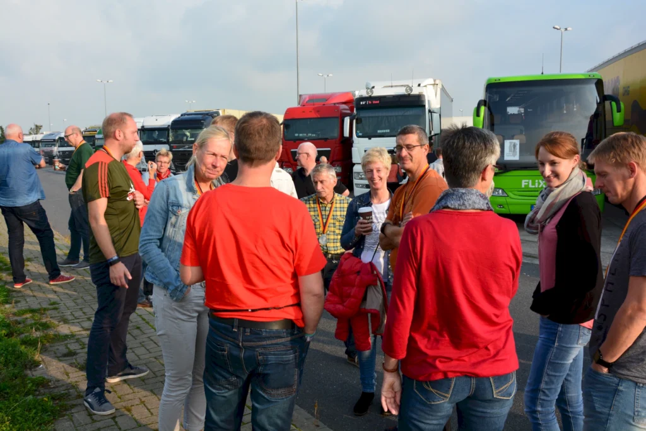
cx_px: 323
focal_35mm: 36
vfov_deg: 36.9
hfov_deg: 53.1
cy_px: 216
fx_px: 646
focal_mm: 24
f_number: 10
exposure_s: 1/250
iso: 360
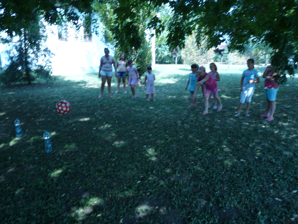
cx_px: 149
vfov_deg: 51.4
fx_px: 232
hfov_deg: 65.3
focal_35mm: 27
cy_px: 112
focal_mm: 4.8
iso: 100
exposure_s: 1/160
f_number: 2.8
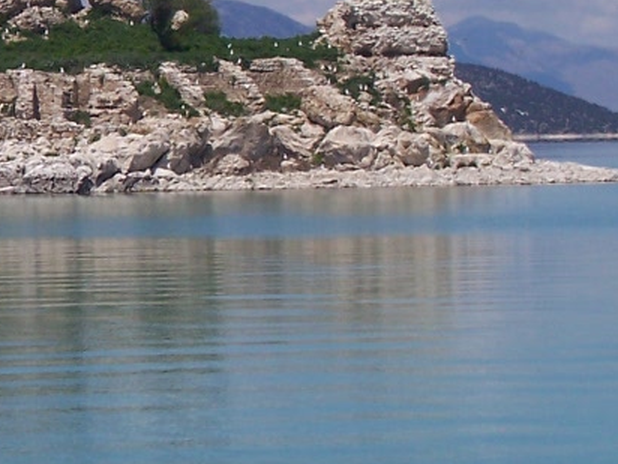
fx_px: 4267
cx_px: -106
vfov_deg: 6.2
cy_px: 171
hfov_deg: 8.2
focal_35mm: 239
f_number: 8
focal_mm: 13.5
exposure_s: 1/500
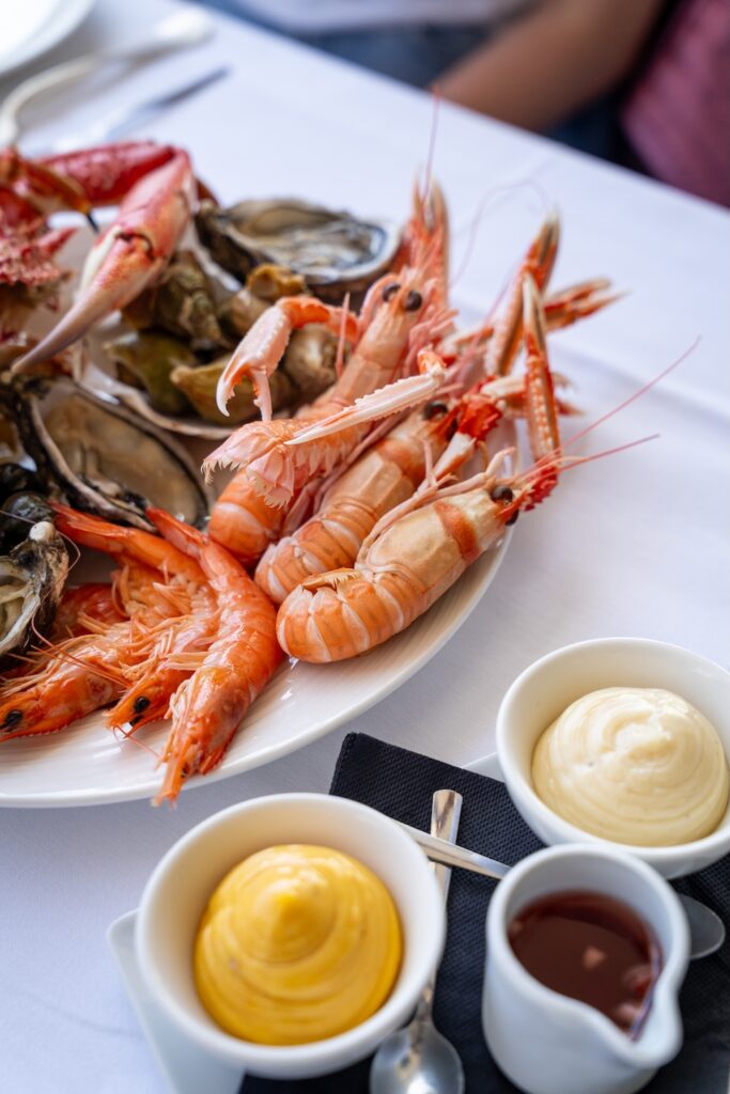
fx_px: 1481
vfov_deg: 40.6
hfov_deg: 27.7
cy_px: 547
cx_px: 365
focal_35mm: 49
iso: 800
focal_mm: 48.7
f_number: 4
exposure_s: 1/50
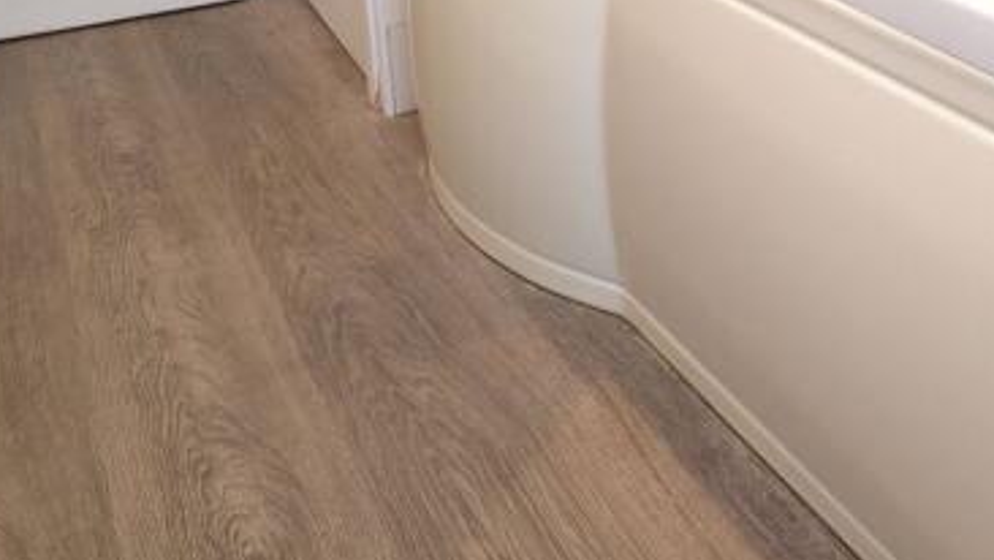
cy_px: -232
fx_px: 1160
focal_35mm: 44
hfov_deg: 42.1
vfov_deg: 23.0
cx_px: 918
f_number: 4
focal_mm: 10
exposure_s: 1/60
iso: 400
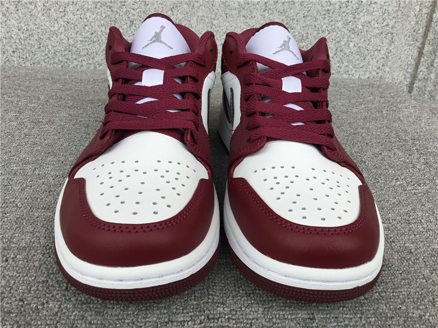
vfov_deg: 45.4
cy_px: 164
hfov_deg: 58.4
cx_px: 219
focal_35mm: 31
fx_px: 392
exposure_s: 1/106
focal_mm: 3.3
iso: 25
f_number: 2.4
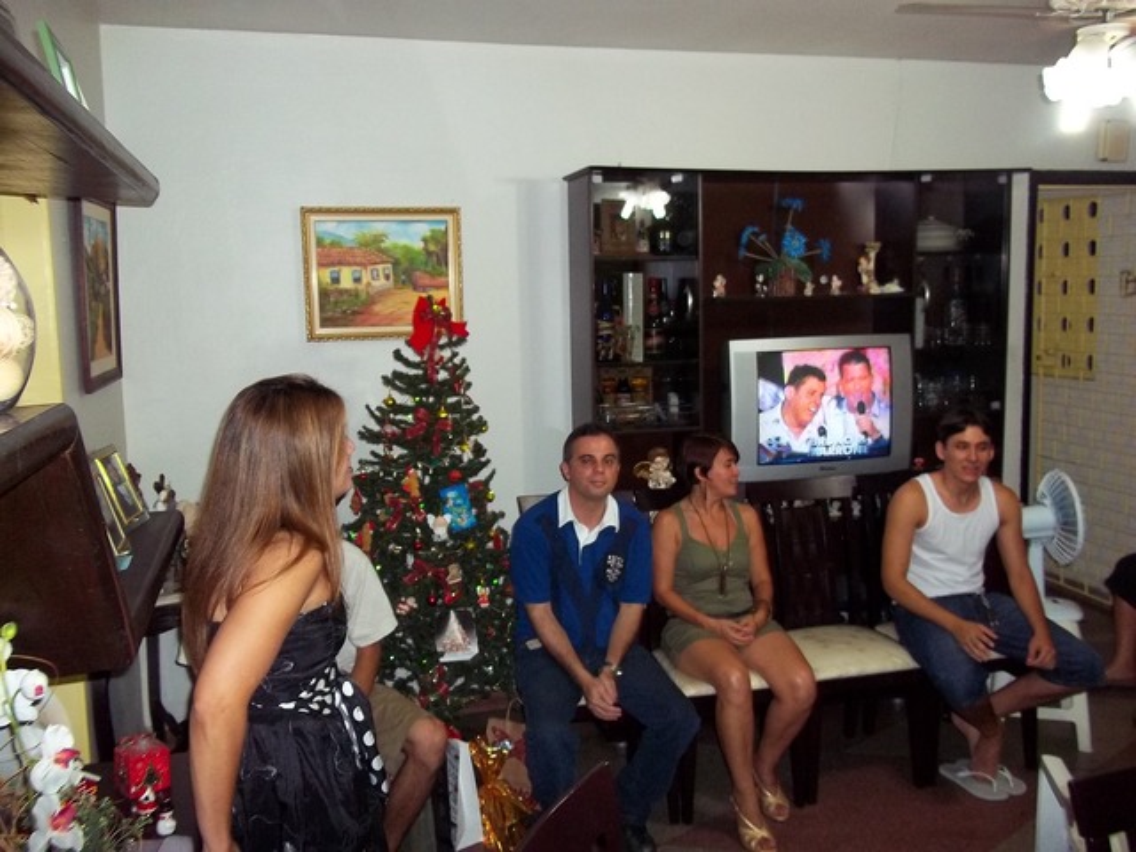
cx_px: 568
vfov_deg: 44.2
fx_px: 1050
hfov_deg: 56.8
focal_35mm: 32
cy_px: 426
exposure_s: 1/25
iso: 200
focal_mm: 5.7
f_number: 2.9
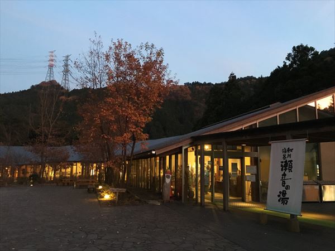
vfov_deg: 48.2
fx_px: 281
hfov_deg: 61.7
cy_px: 126
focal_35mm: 29
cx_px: 168
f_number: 2.2
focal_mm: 4.15
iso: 250
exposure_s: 1/15
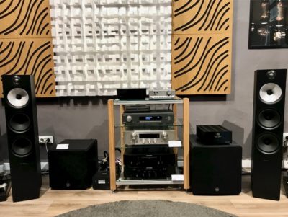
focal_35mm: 28
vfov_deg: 49.8
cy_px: 108
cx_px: 144
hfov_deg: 63.4
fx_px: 233
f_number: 1.8
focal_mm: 3.99
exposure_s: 1/17
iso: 40
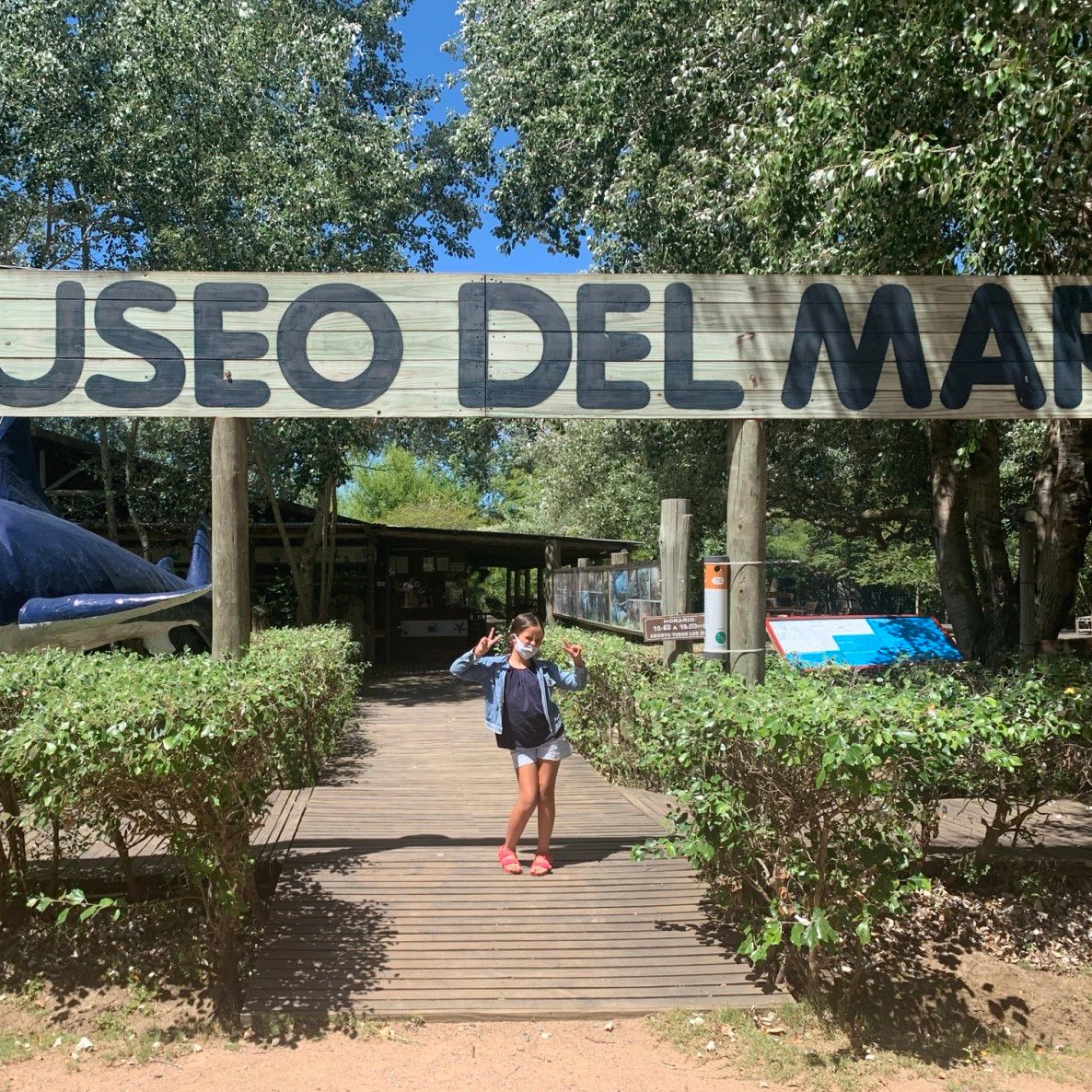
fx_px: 1106
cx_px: 443
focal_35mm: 31
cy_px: 550
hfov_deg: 52.2
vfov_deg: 52.5
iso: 25
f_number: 1.8
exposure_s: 1/1332
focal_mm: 4.25
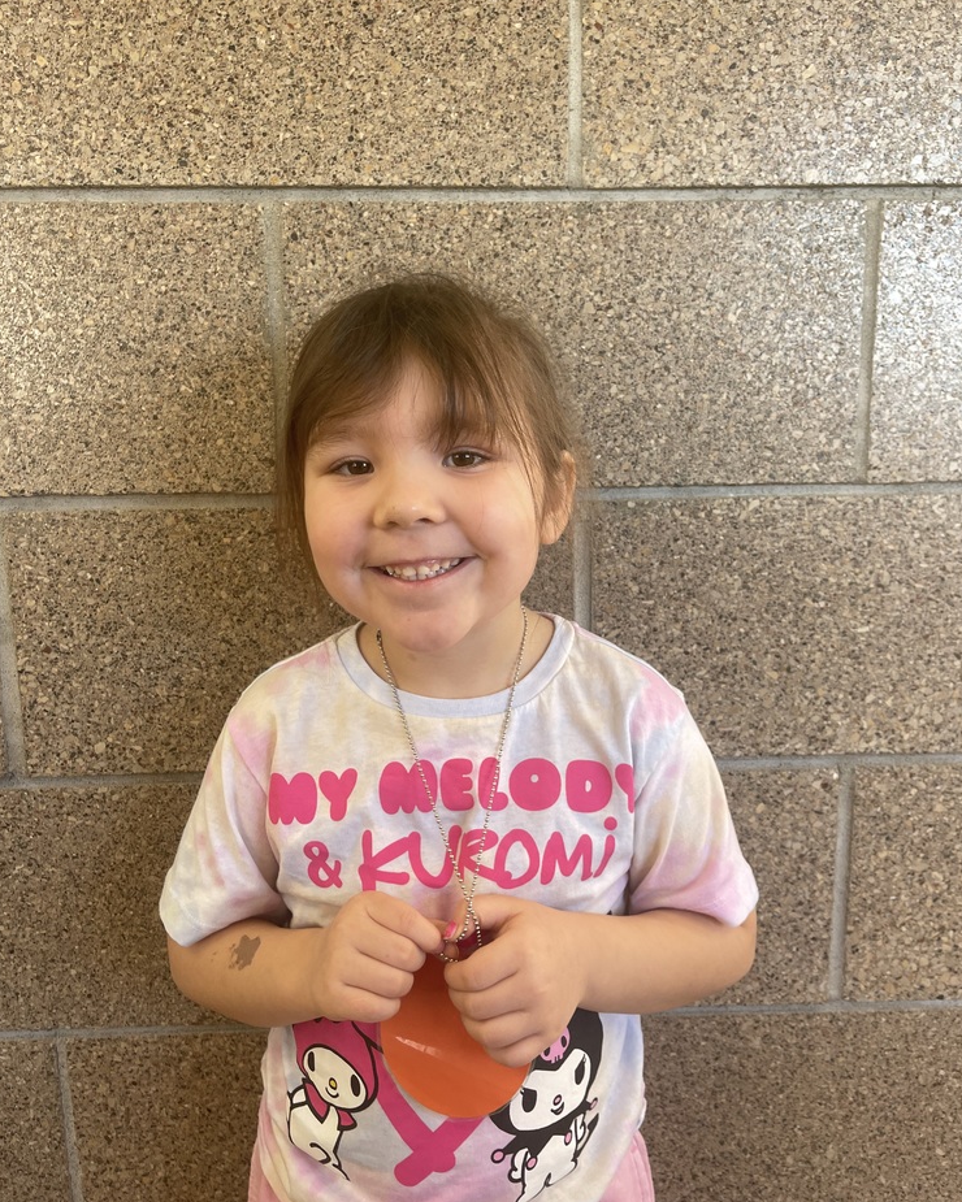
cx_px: 495
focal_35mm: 27
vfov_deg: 64.1
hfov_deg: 53.2
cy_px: 585
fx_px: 961
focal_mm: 5.1
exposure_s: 1/121
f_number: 1.6
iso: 80
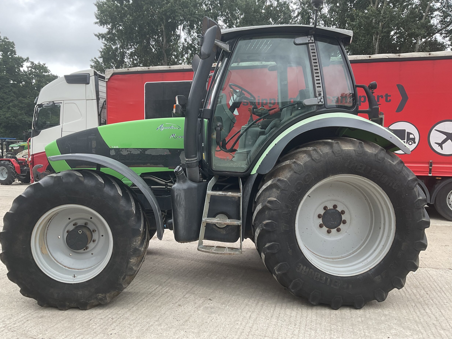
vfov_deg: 46.8
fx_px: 392
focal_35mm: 30
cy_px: 167
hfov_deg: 60.0
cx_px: 220
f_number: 1.8
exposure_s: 1/239
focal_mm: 3
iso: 16
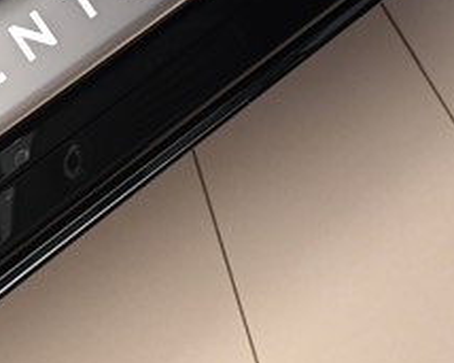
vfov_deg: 9.3
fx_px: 2176
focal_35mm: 162
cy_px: -156
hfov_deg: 11.4
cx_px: -225
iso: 800
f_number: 5
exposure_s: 1/50
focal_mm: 36
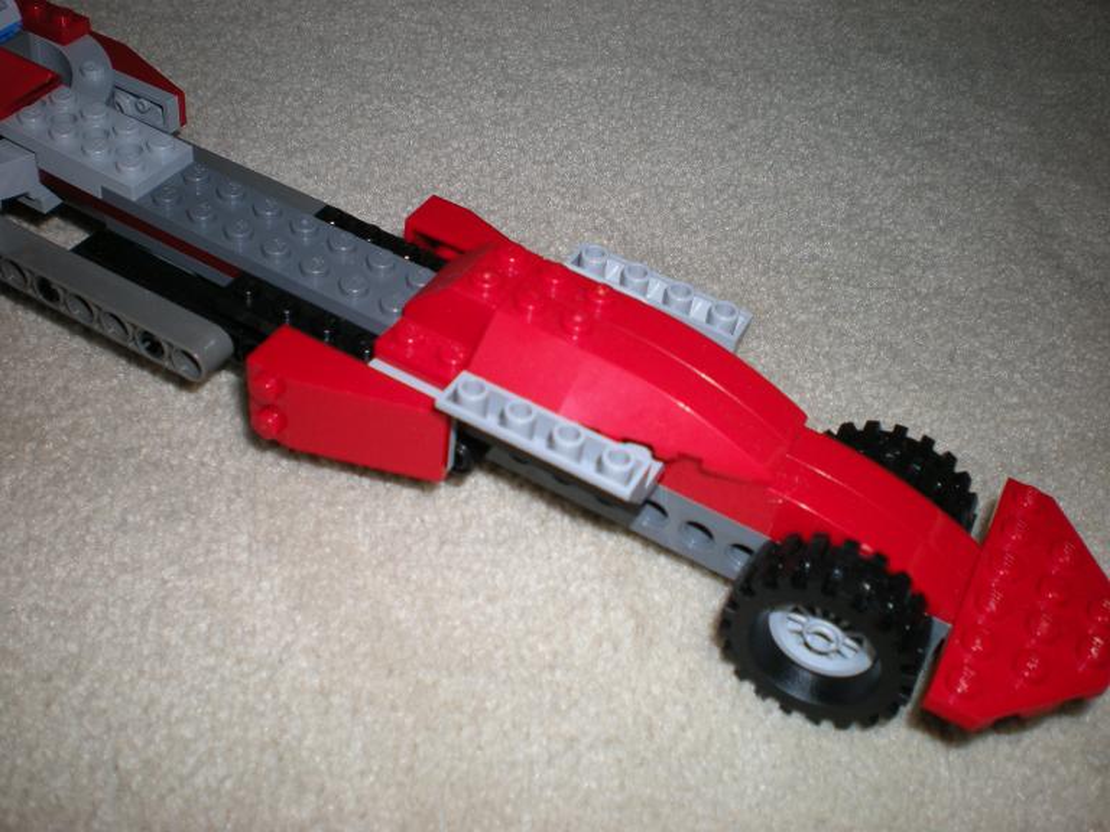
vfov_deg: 37.7
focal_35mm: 38
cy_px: 416
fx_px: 1219
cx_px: 555
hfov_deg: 49.0
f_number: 3.1
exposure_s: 1/60
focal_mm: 6.3
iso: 64
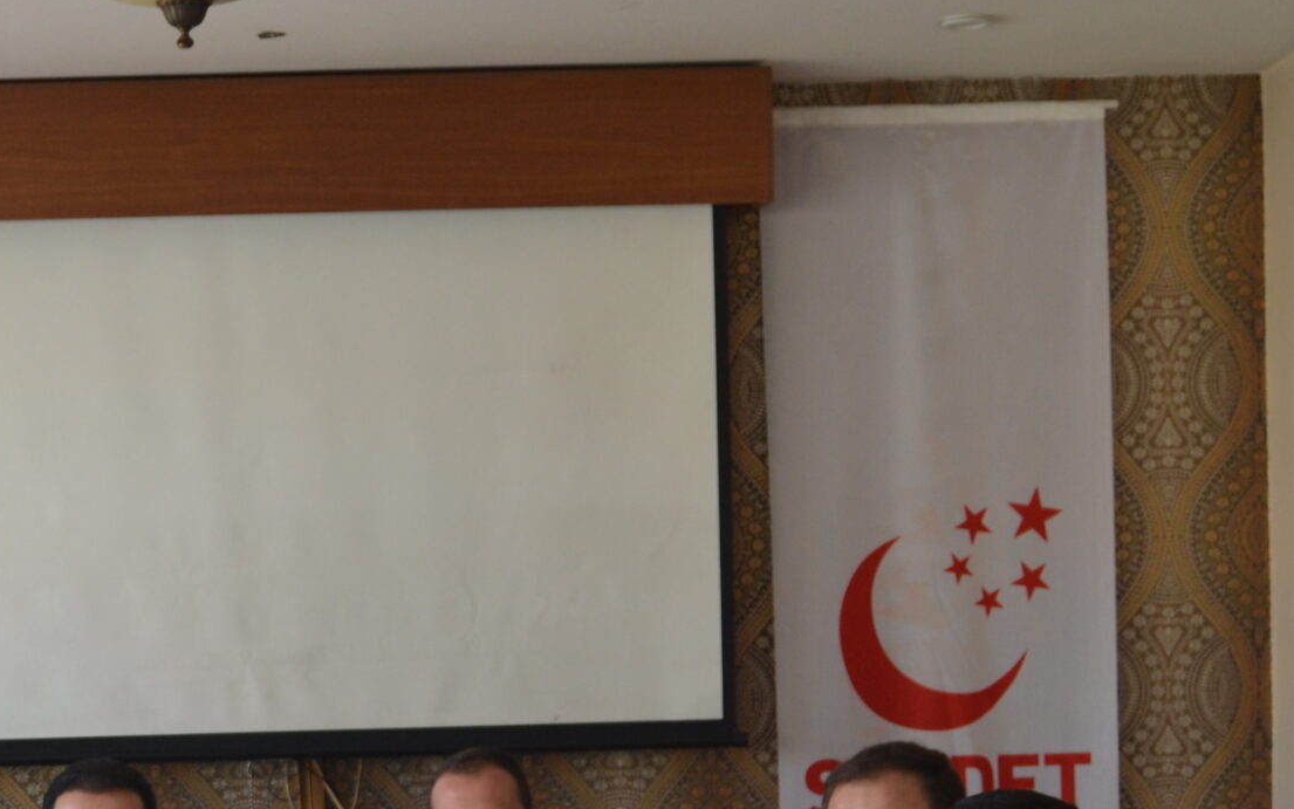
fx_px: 2998
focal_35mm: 85
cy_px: 815
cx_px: 5
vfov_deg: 15.1
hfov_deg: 23.4
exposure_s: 1/100
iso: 400
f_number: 5
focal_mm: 24
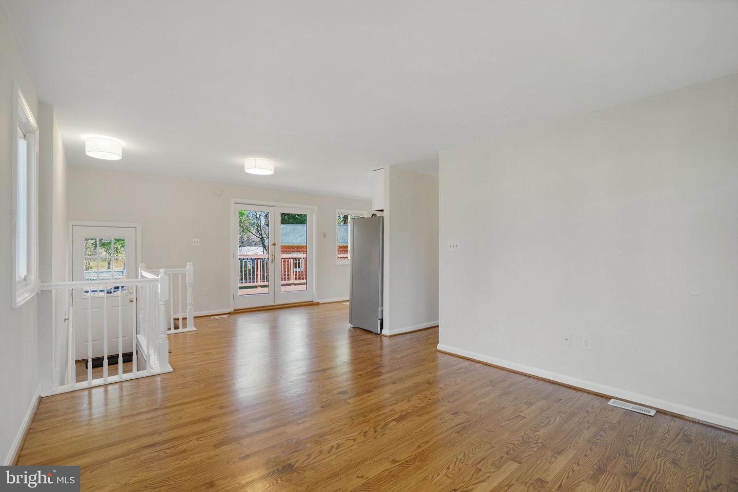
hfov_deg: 96.7
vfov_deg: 73.7
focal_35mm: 16
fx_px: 328
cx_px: 369
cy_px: 246
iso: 1250
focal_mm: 16
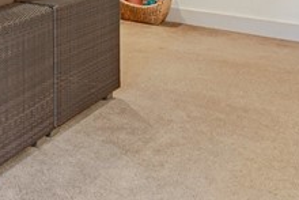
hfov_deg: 22.2
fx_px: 573
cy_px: -124
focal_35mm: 69
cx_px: -188
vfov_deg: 17.3
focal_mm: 14
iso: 100
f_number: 11
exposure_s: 1/2.5
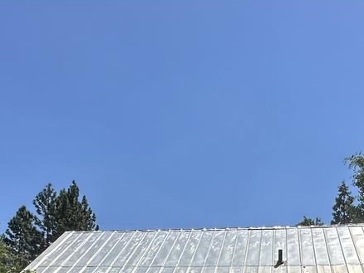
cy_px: 336
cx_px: 199
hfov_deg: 41.2
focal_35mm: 46
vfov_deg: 27.4
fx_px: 484
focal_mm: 2.22
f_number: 2.2
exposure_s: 1/3401
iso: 50
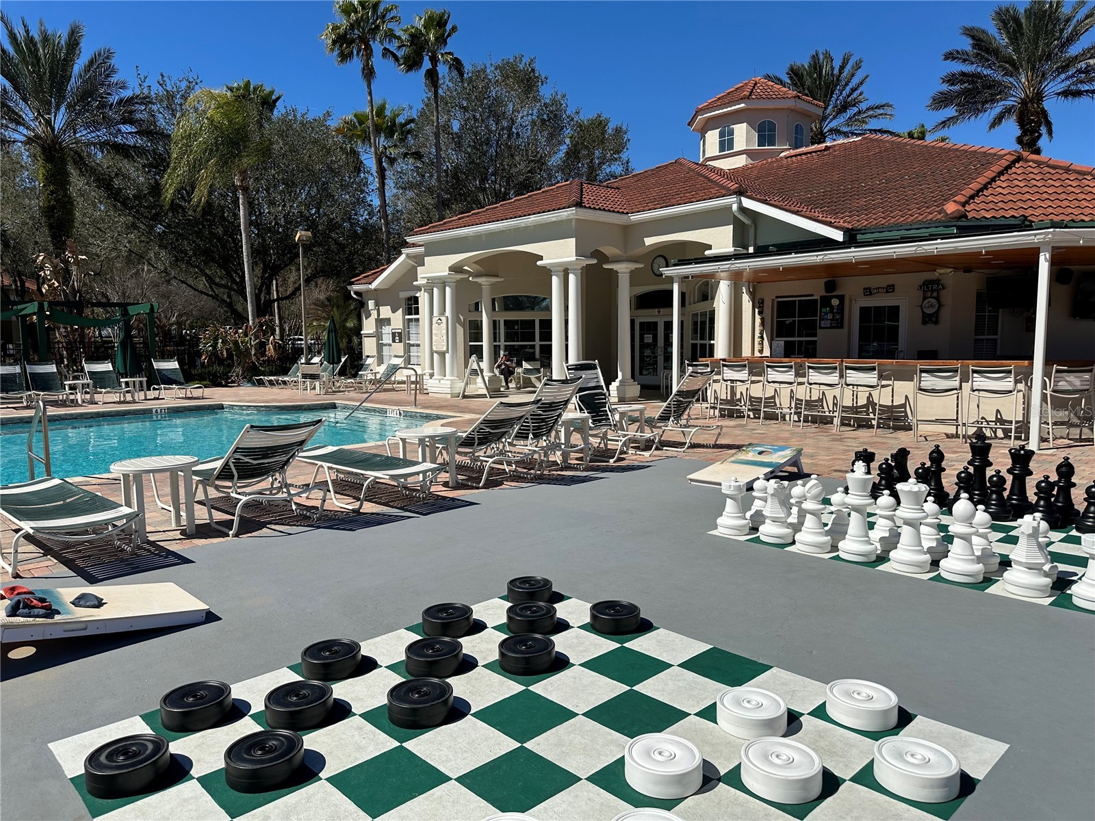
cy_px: 410
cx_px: 548
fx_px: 759
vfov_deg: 56.8
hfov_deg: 71.6
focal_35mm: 24
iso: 80
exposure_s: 1/8929
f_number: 1.78
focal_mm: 6.86
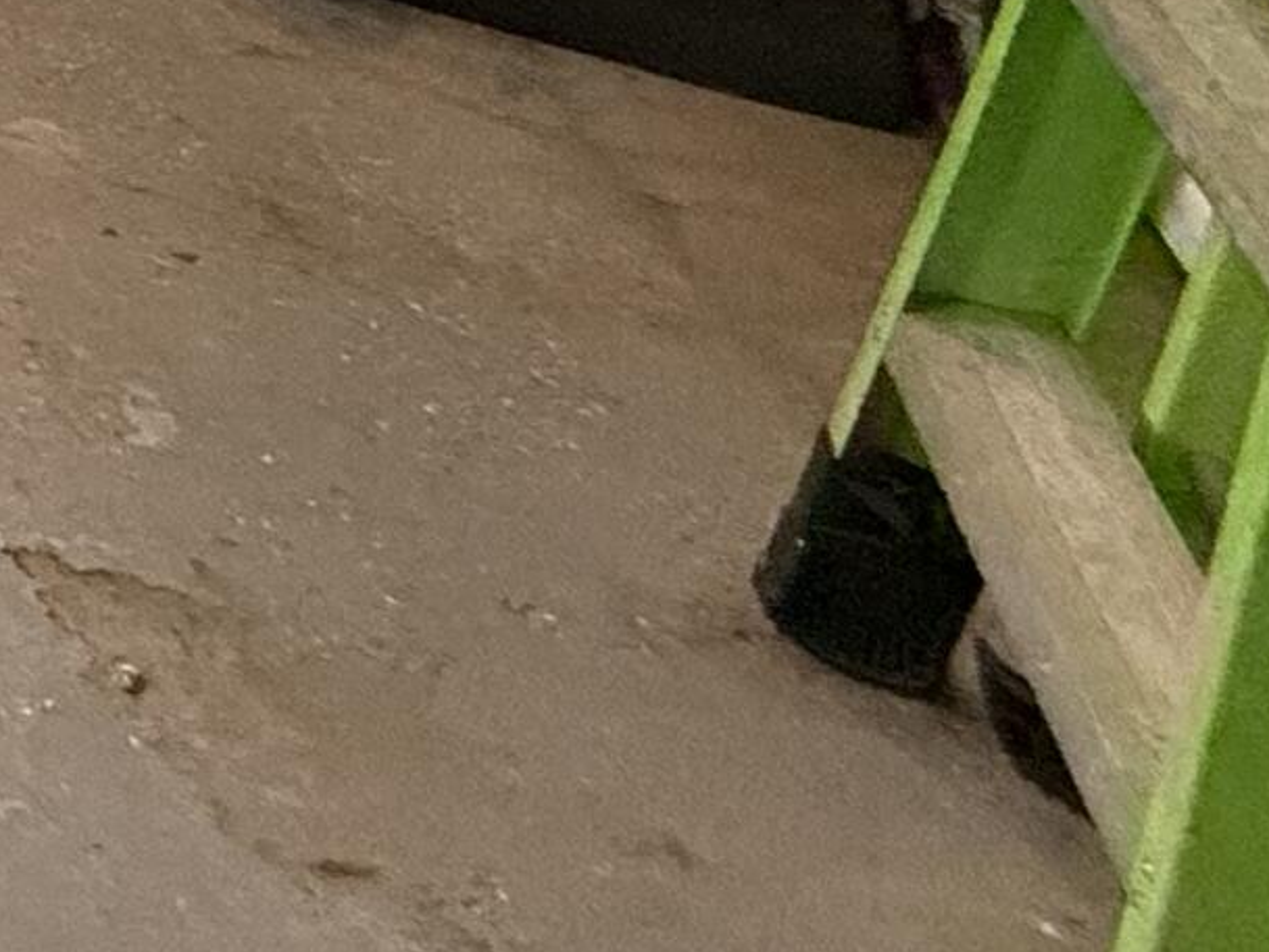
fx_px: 2530
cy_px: -1350
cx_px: -1715
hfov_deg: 15.6
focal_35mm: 69
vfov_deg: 14.2
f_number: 2.2
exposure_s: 1/60
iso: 400
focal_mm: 2.22
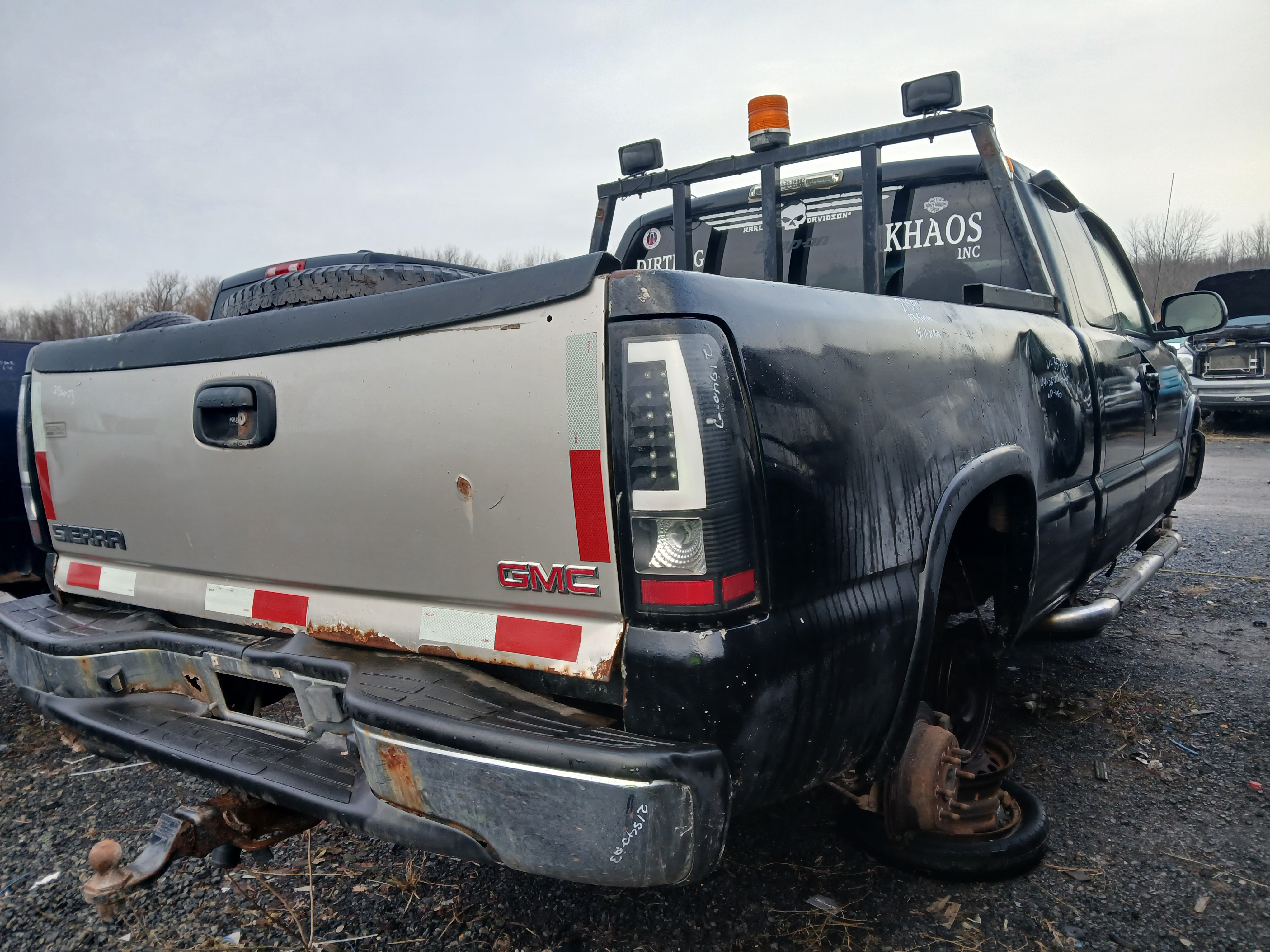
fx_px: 954
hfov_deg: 67.3
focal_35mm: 26
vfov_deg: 53.1
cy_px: 476
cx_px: 635
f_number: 1.8
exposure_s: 1/60
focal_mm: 3.98
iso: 32
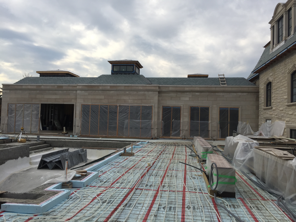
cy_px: 111
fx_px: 248
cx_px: 148
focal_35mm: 29
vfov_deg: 48.2
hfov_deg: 61.7
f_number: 2.2
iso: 32
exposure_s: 1/1799
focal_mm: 4.15
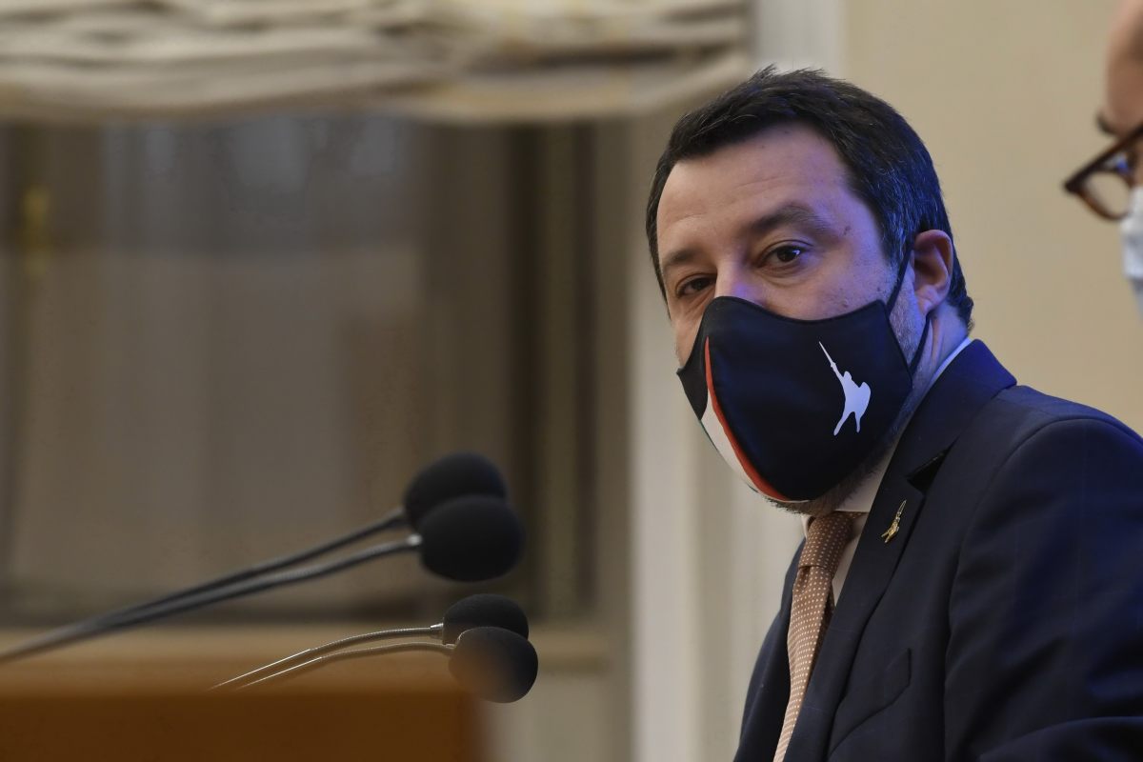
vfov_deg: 6.1
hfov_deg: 9.1
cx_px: 572
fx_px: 7143
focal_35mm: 225
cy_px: 381
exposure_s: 1/200
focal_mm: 150
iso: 2500
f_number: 5.6
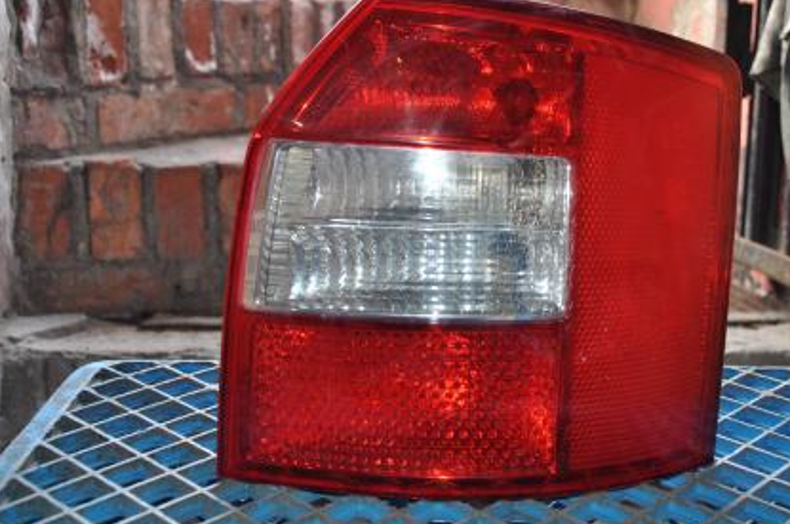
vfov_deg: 28.5
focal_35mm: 47
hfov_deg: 41.9
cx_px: 430
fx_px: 1029
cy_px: 221
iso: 720
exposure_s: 1/60
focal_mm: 26
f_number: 4
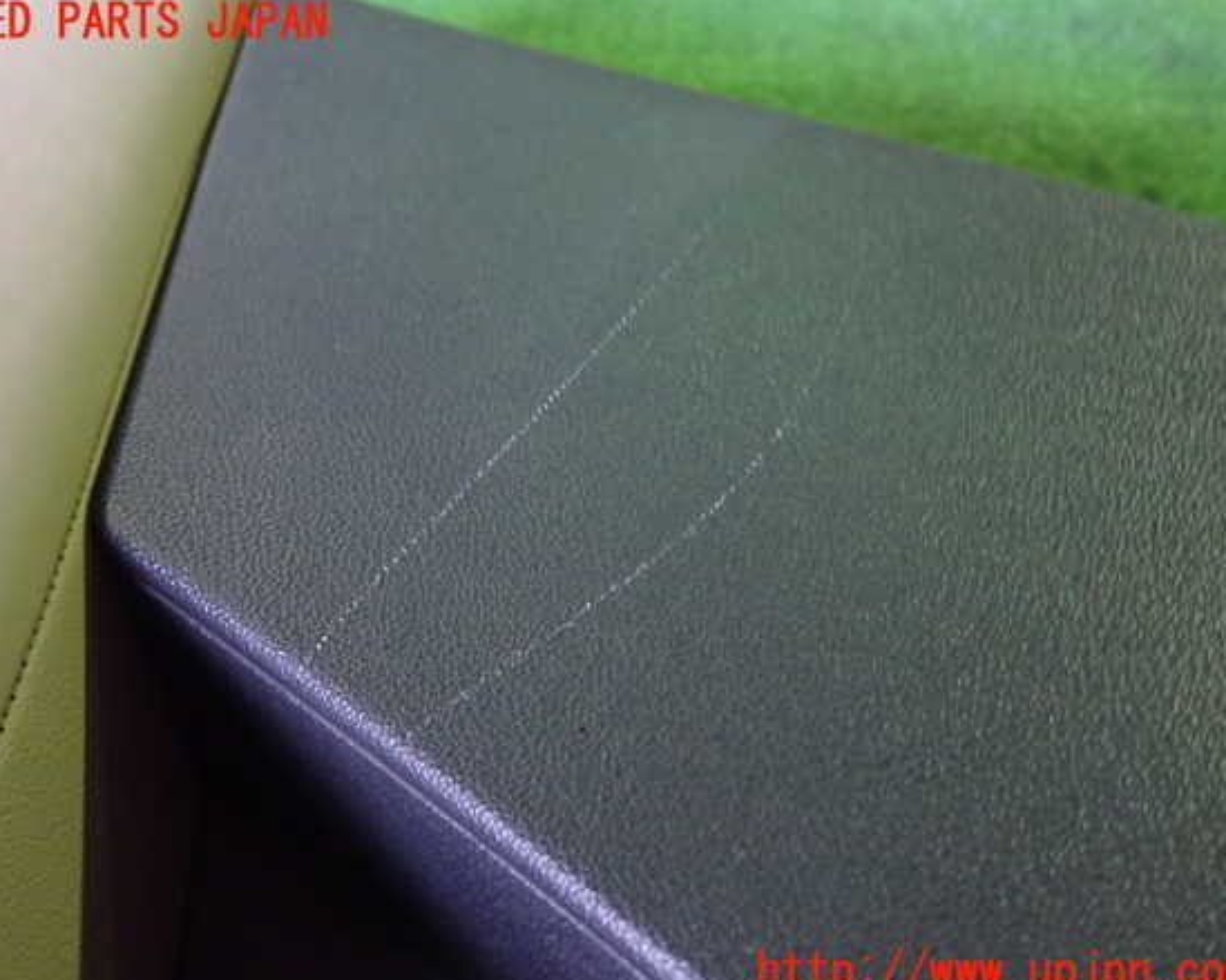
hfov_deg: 55.7
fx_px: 1161
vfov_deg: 45.8
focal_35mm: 32
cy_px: 498
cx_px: 592
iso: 800
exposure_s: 1/20
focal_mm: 5.4
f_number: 2.3
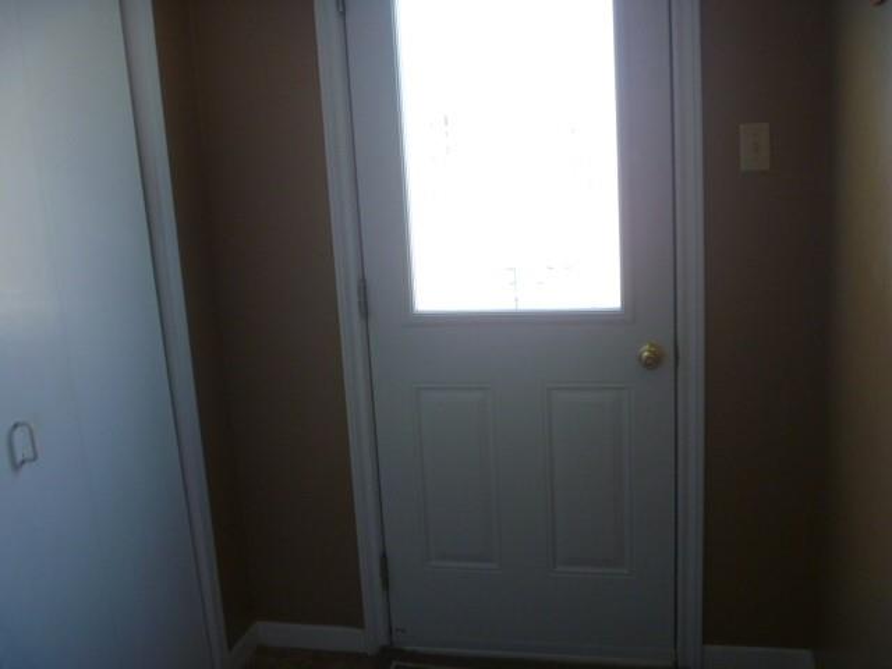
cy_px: 334
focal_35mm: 35
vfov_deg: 40.7
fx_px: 902
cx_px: 446
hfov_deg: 52.6
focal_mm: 6.3
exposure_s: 1/60
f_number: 3.5
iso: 250
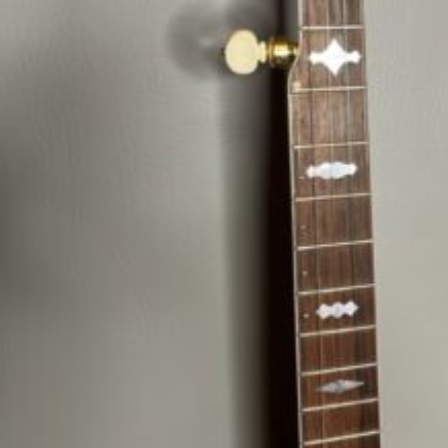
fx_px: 659
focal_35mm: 45
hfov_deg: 37.0
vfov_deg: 37.0
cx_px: 314
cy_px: 135
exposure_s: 1/60
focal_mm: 5.1
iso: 64
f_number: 1.6
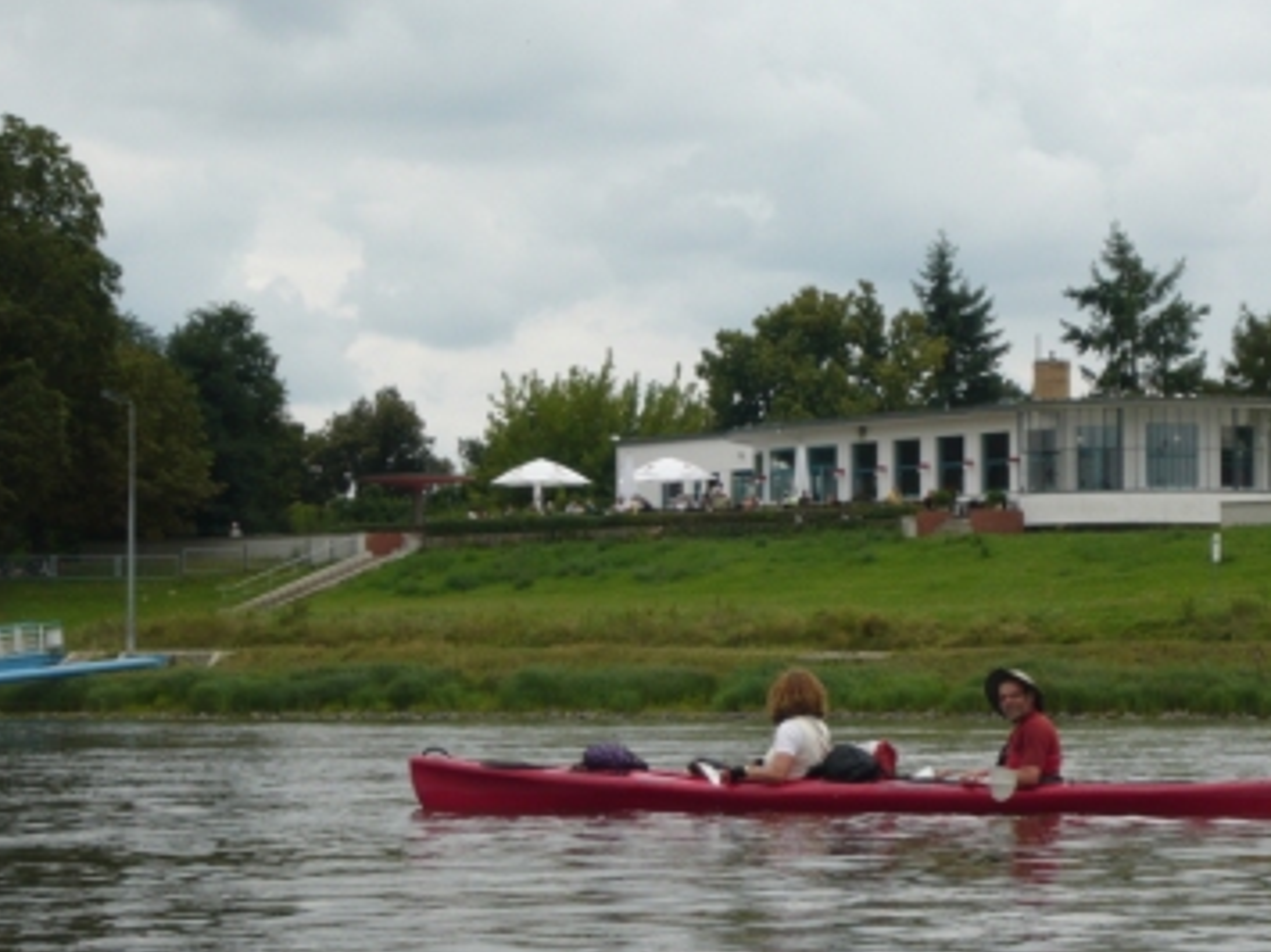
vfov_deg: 12.8
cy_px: 476
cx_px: 723
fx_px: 4258
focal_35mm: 116
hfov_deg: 17.0
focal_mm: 15.2
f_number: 5.4
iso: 100
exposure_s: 1/320
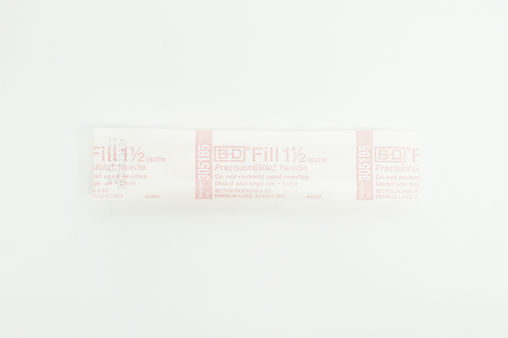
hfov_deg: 36.9
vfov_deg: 25.0
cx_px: 254
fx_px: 761
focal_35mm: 54
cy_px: 169
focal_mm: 36
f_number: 13
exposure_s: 1/6
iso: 400
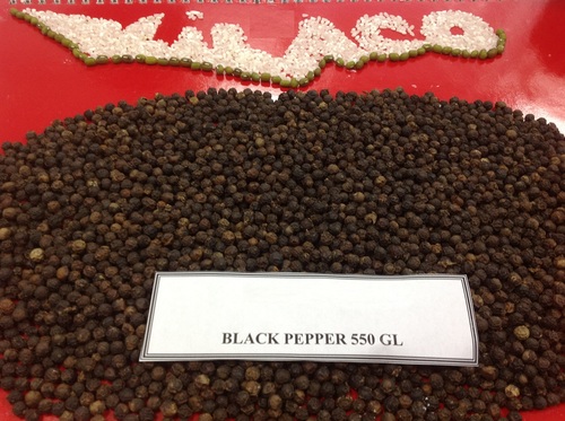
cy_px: 210
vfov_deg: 40.6
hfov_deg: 52.7
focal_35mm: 35
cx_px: 282
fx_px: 570
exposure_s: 1/17
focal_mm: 4.28
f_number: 2.4
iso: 100
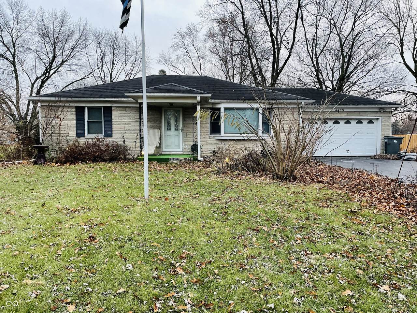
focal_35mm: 26
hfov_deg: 67.3
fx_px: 313
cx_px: 208
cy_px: 156
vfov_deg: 53.1
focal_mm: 4.2
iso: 125
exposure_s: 1/121
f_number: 1.6
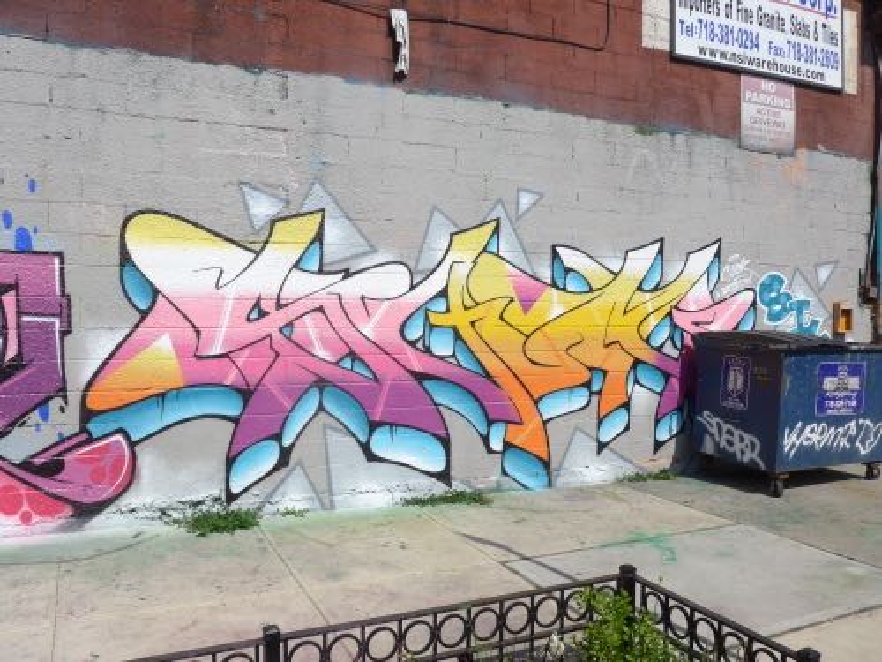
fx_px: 739
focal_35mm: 29
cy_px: 331
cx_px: 441
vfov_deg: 48.2
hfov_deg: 61.7
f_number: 3.5
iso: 80
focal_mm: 6
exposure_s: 1/1600
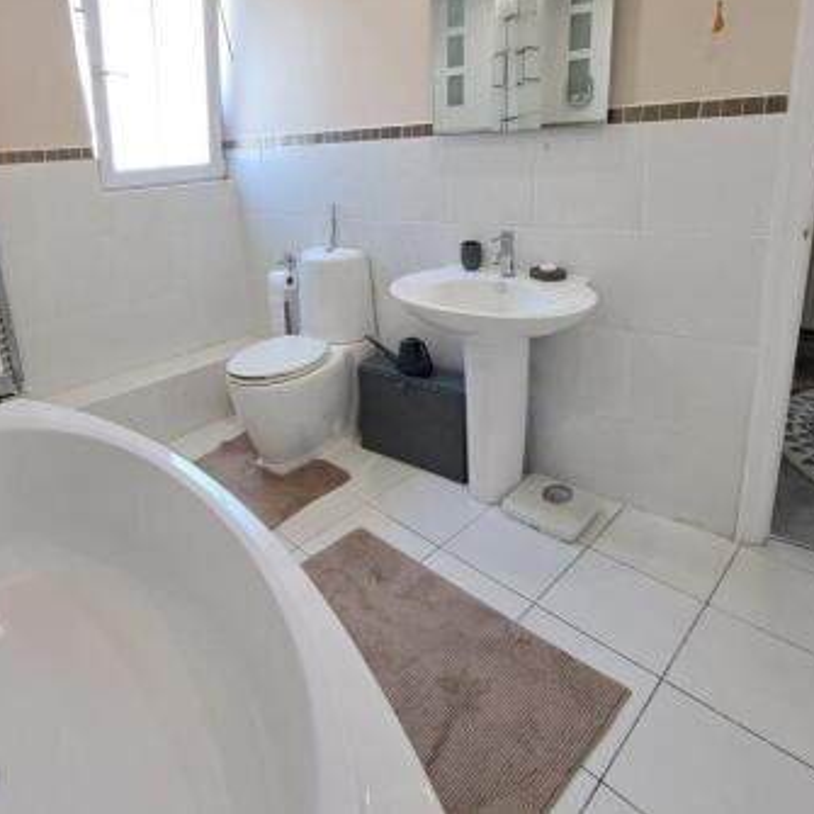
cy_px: 286
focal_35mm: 20
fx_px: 532
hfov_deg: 74.1
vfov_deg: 73.0
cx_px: 332
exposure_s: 1/50
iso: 64
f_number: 2.2
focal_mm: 1.74
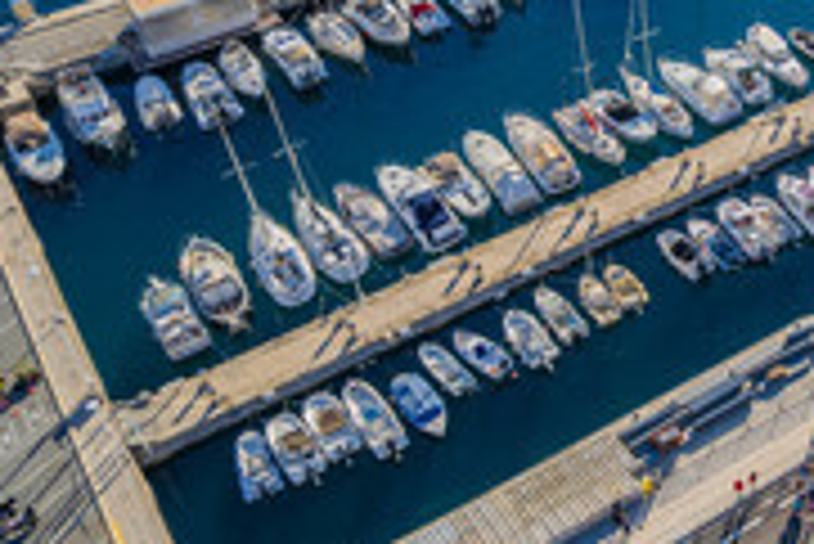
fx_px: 1154
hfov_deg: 35.2
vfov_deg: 26.5
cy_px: 270
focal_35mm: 51
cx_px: 814
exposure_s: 1/1000
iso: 100
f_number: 2.8
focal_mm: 8.4
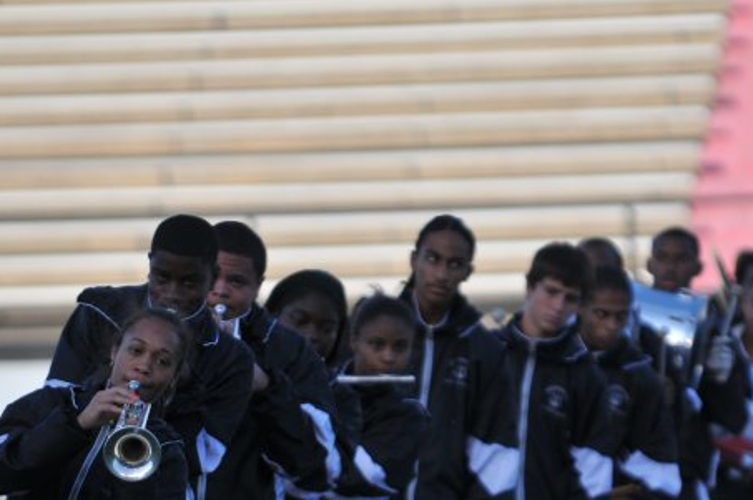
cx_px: 472
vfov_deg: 2.6
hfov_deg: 3.9
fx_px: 11074
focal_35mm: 530
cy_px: 393
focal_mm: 200
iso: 200
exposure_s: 1/2000
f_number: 2.8
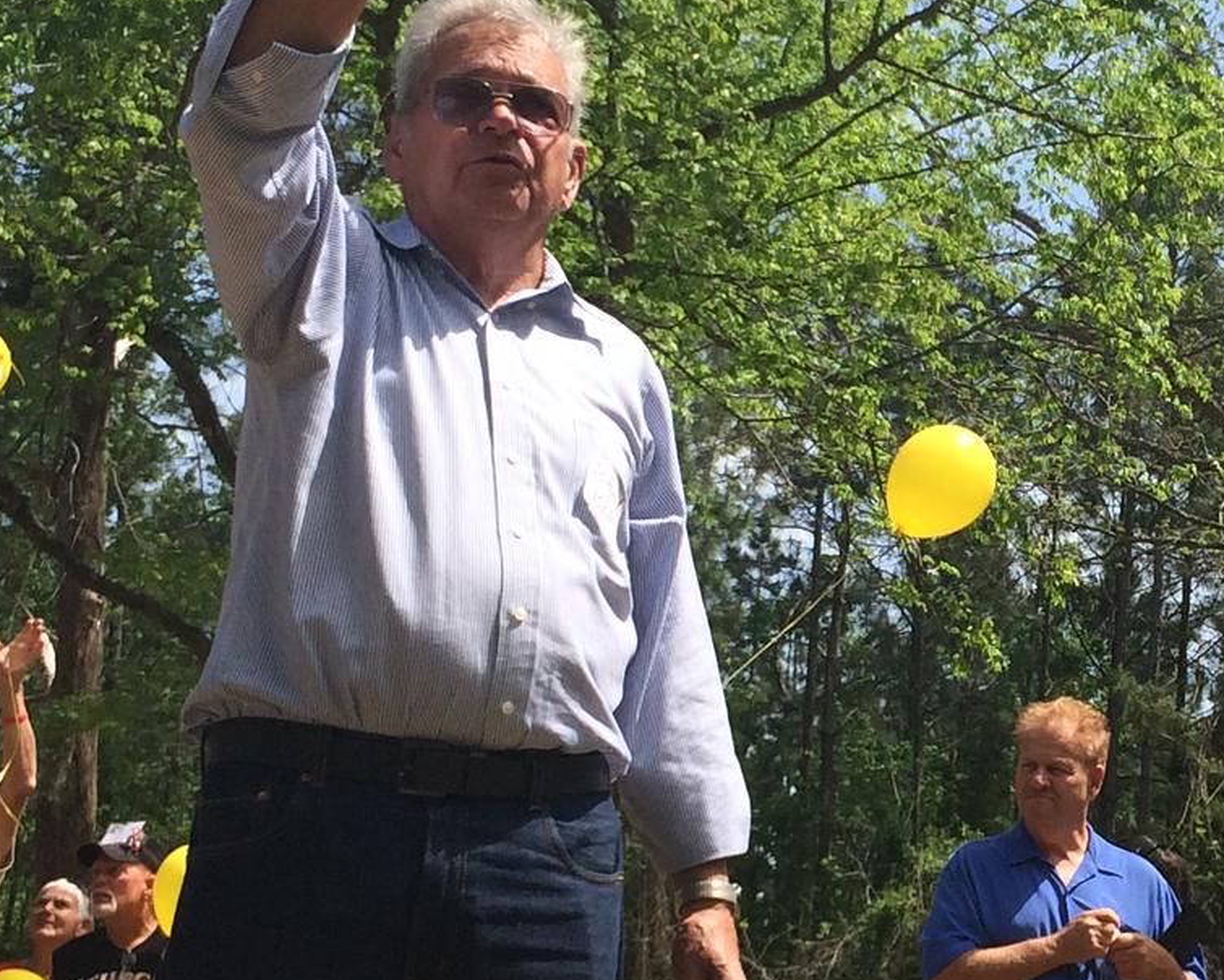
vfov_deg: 17.1
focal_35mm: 90
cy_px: 620
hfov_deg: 20.8
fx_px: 3260
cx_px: 1130
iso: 32
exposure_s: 1/1368
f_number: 2.2
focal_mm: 4.15
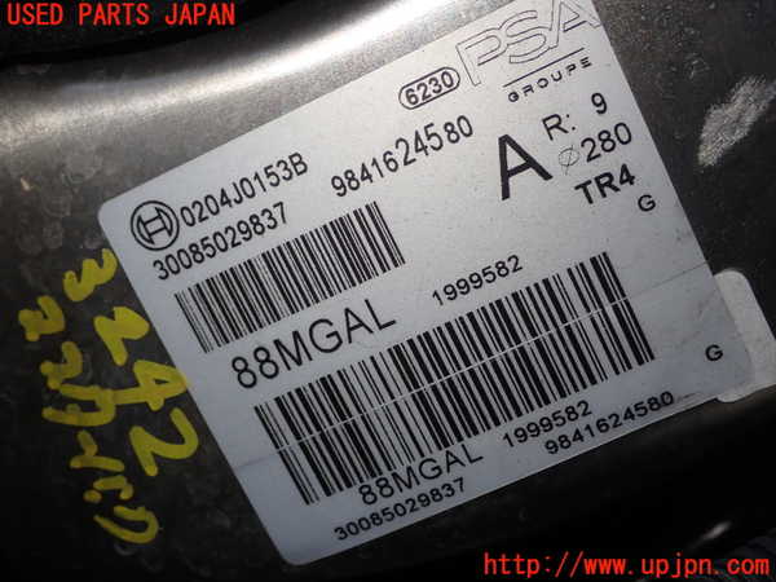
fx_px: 1211
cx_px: 388
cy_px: 291
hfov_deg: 35.5
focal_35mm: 54
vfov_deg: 27.0
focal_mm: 9.65
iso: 200
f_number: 3.3
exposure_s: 1/60
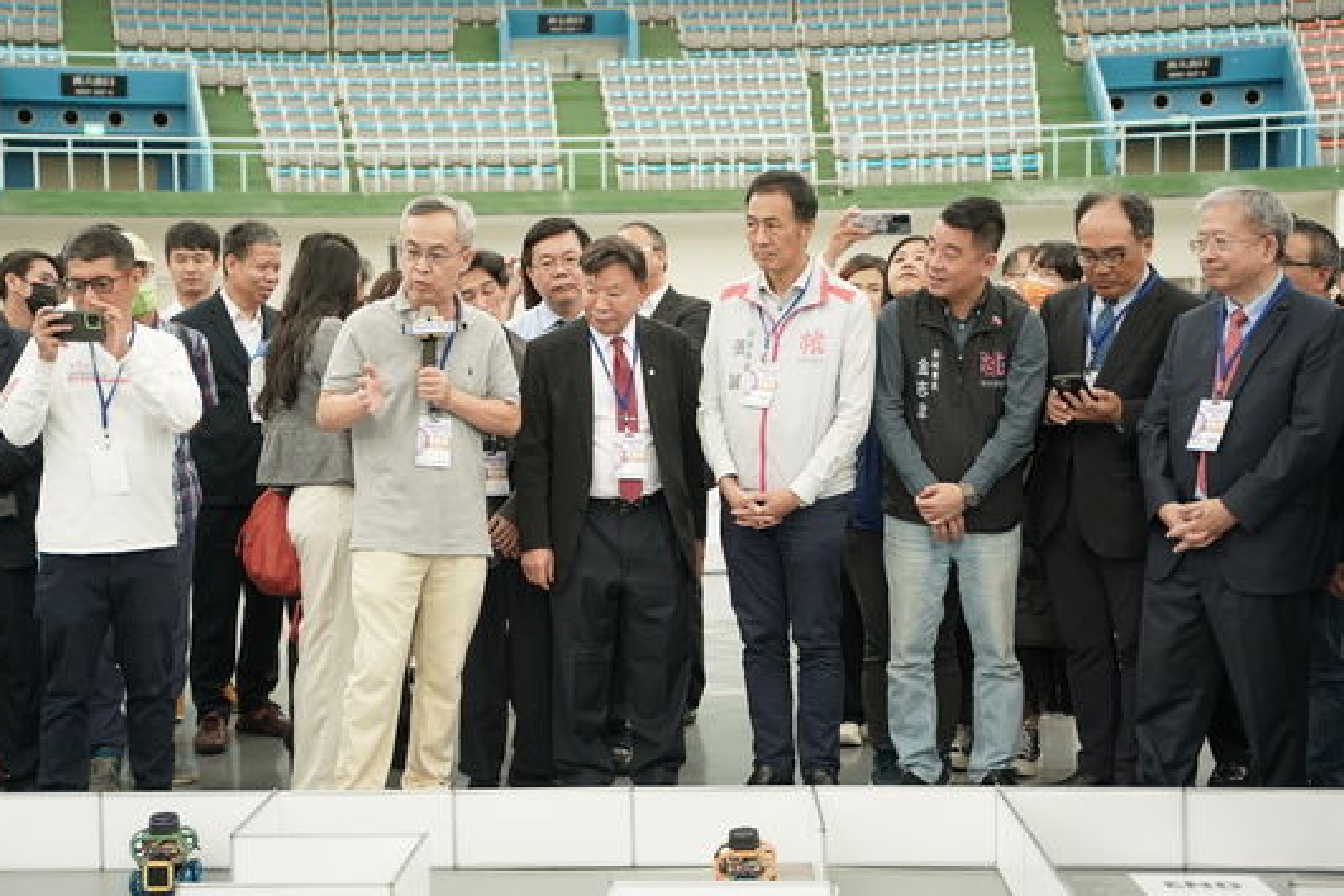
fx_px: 1962
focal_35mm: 53
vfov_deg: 25.7
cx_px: 607
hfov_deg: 37.8
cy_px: 496
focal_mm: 46.5
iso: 1000
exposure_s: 1/200
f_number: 2.8
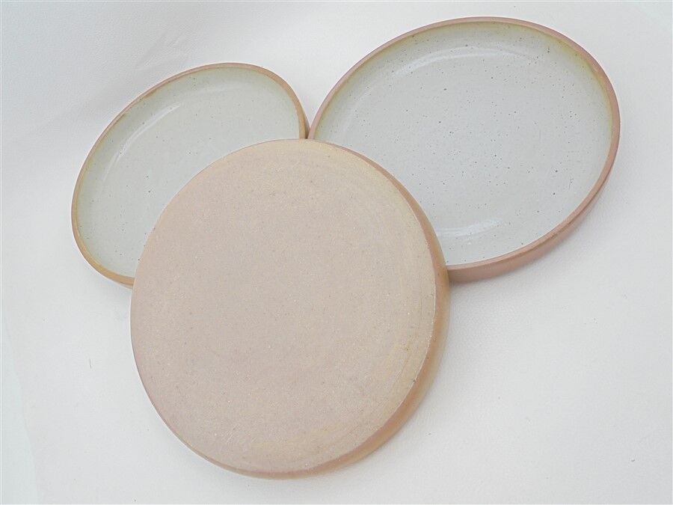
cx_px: 336
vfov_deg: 48.2
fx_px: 564
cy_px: 252
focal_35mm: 29
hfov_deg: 61.7
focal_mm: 5.3
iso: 100
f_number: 3.7
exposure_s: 1/30
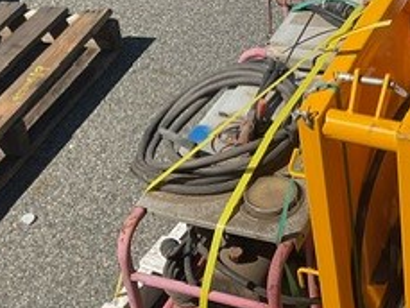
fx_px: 960
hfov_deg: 23.4
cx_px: 380
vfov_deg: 18.1
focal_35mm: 81
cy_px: 64
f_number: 1.8
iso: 16
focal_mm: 3
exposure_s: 1/2141
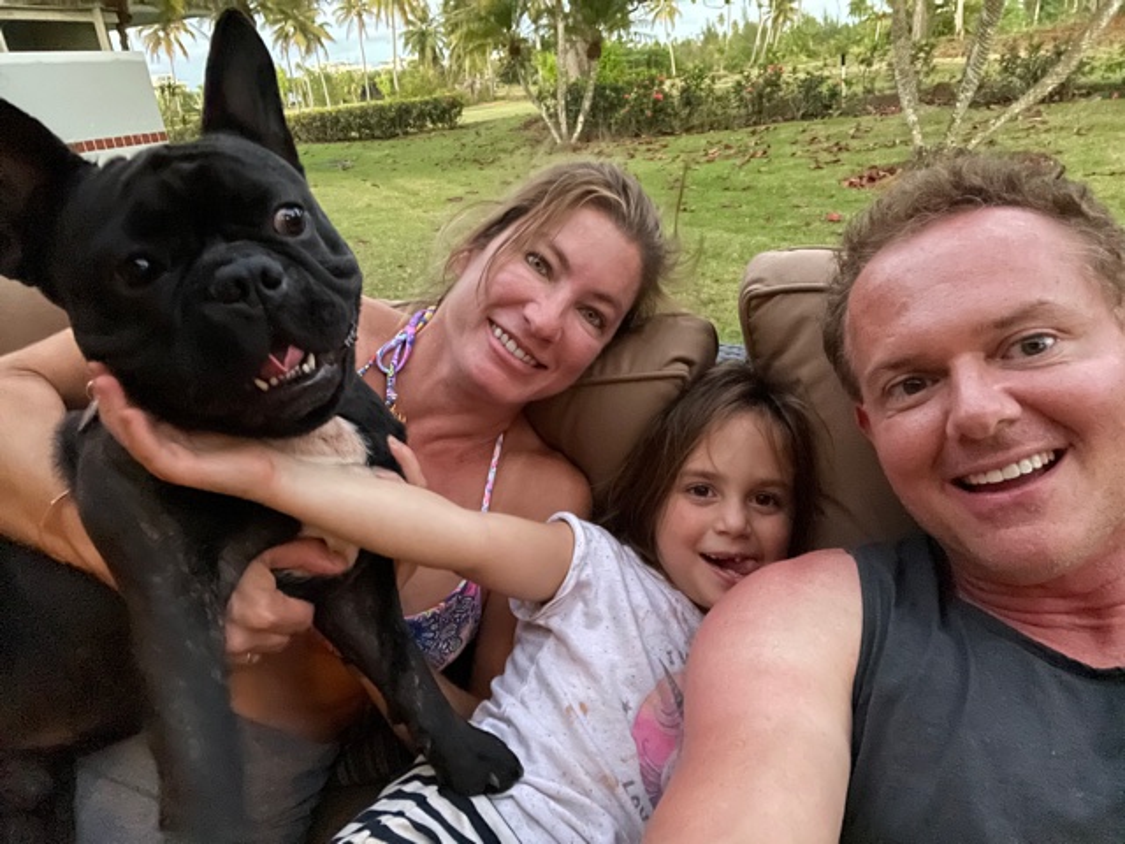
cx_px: 562
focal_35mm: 23
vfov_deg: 58.9
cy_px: 422
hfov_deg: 73.9
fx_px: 747
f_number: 2.2
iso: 2500
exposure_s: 1/30
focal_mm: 2.71
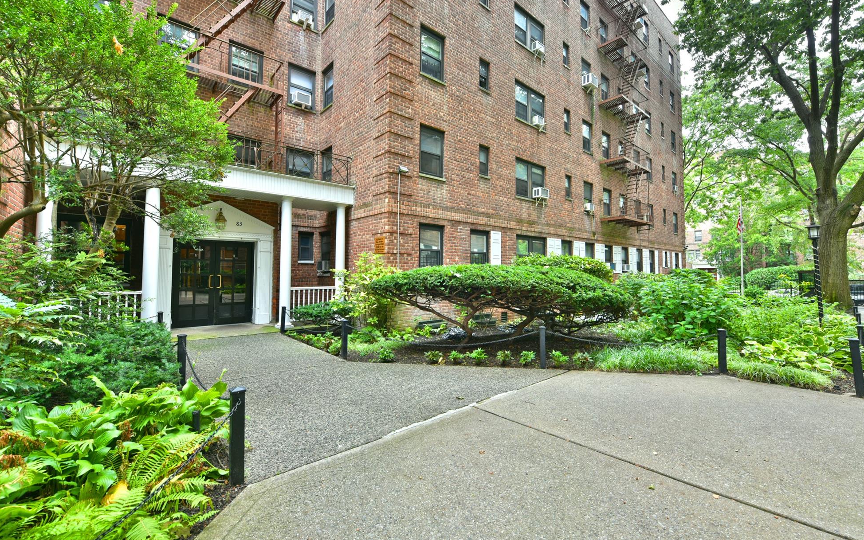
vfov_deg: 74.7
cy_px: 255
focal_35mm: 15
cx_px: 451
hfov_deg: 101.4
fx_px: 353
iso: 250
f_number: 5.6
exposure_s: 1/60
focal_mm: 14
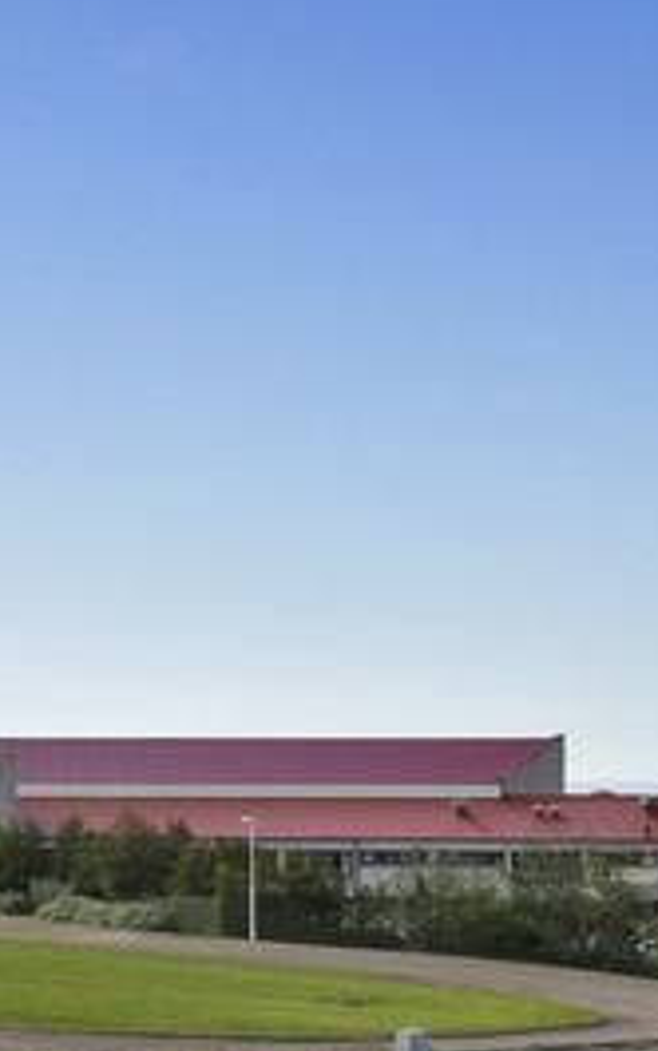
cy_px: 829
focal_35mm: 95
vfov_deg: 21.6
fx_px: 2721
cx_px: -492
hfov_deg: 12.7
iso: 400
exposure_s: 1/500
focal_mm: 22
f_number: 11
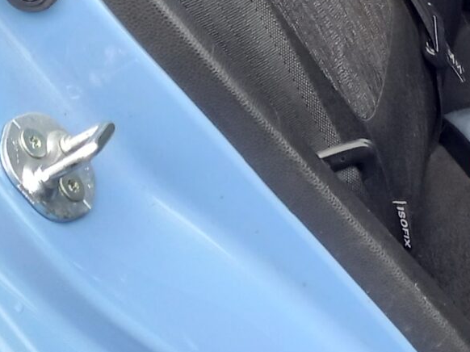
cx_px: 774
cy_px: -127
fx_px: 1493
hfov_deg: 15.9
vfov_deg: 12.9
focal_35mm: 110
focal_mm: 4.6
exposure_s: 1/40
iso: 200
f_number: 2
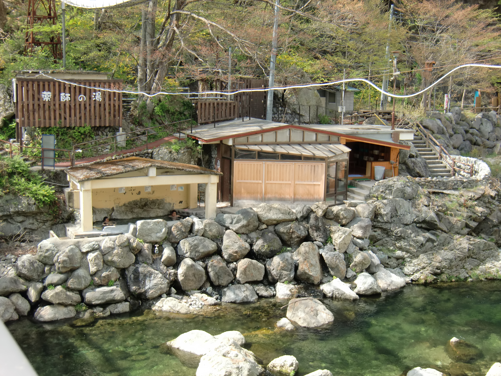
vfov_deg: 30.9
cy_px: 188
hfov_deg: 40.4
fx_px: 680
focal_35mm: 47
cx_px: 250
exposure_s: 1/125
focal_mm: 8.4
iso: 64
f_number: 4
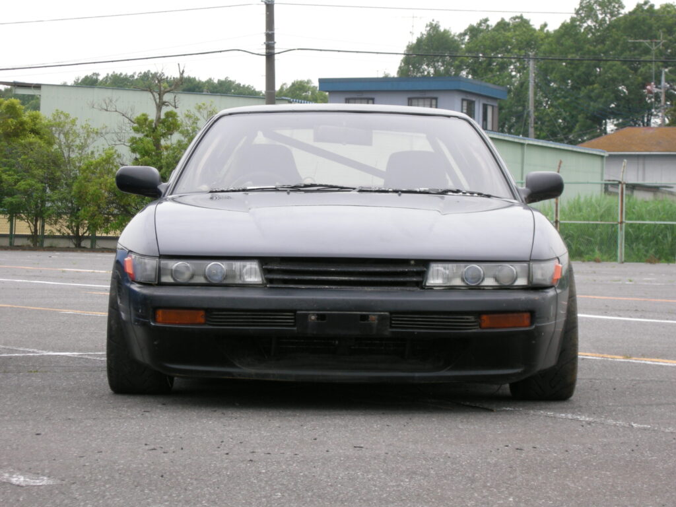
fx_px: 2285
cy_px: 254
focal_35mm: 117
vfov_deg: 12.7
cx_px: 338
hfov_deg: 16.8
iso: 65
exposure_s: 1/53.2
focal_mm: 24.5
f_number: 5.1
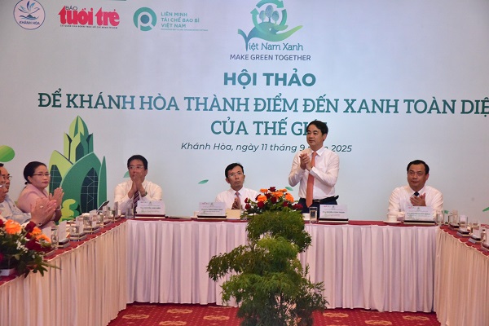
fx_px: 1168
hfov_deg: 23.6
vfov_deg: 15.9
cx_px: 244
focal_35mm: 86
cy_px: 163
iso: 8000
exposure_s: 1/100
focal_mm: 86
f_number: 9
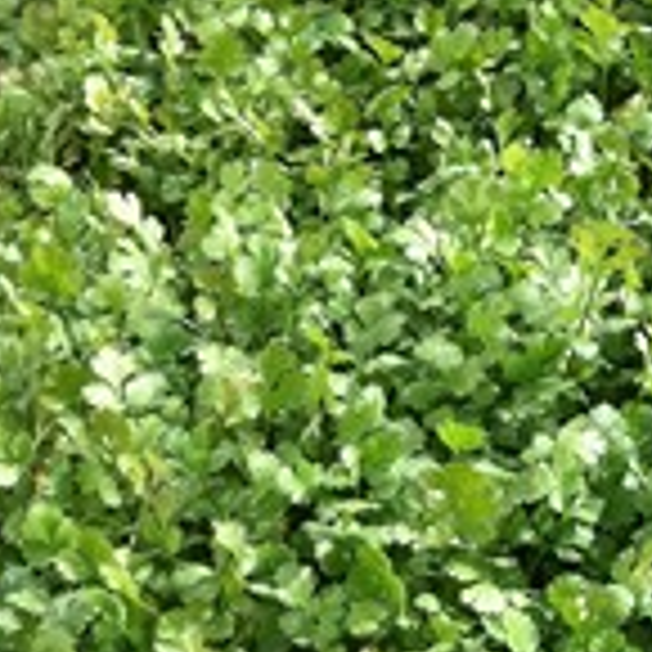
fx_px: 2174
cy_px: 463
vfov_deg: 17.0
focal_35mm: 102
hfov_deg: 16.8
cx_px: 596
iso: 80
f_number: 2.8
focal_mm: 3.85
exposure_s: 1/736
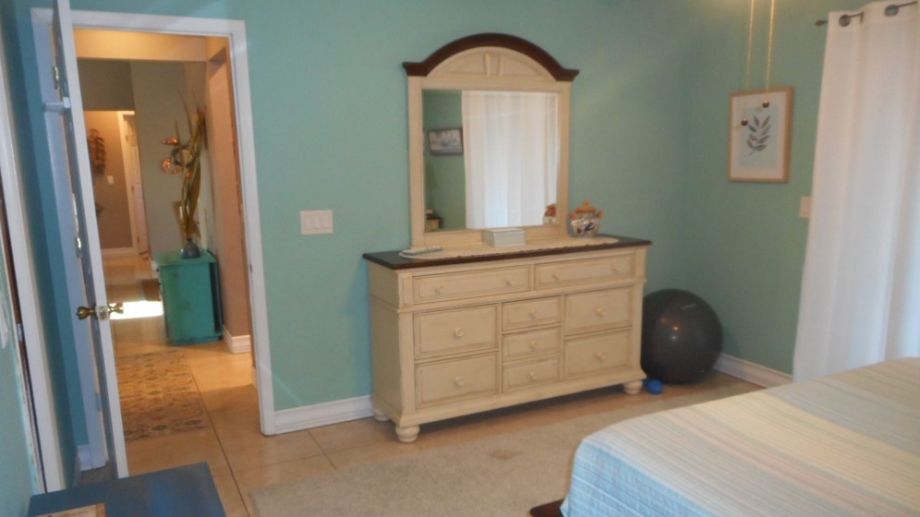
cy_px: 299
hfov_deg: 67.9
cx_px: 459
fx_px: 683
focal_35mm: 28
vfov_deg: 41.4
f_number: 3.7
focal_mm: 4.5
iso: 320
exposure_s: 1/25
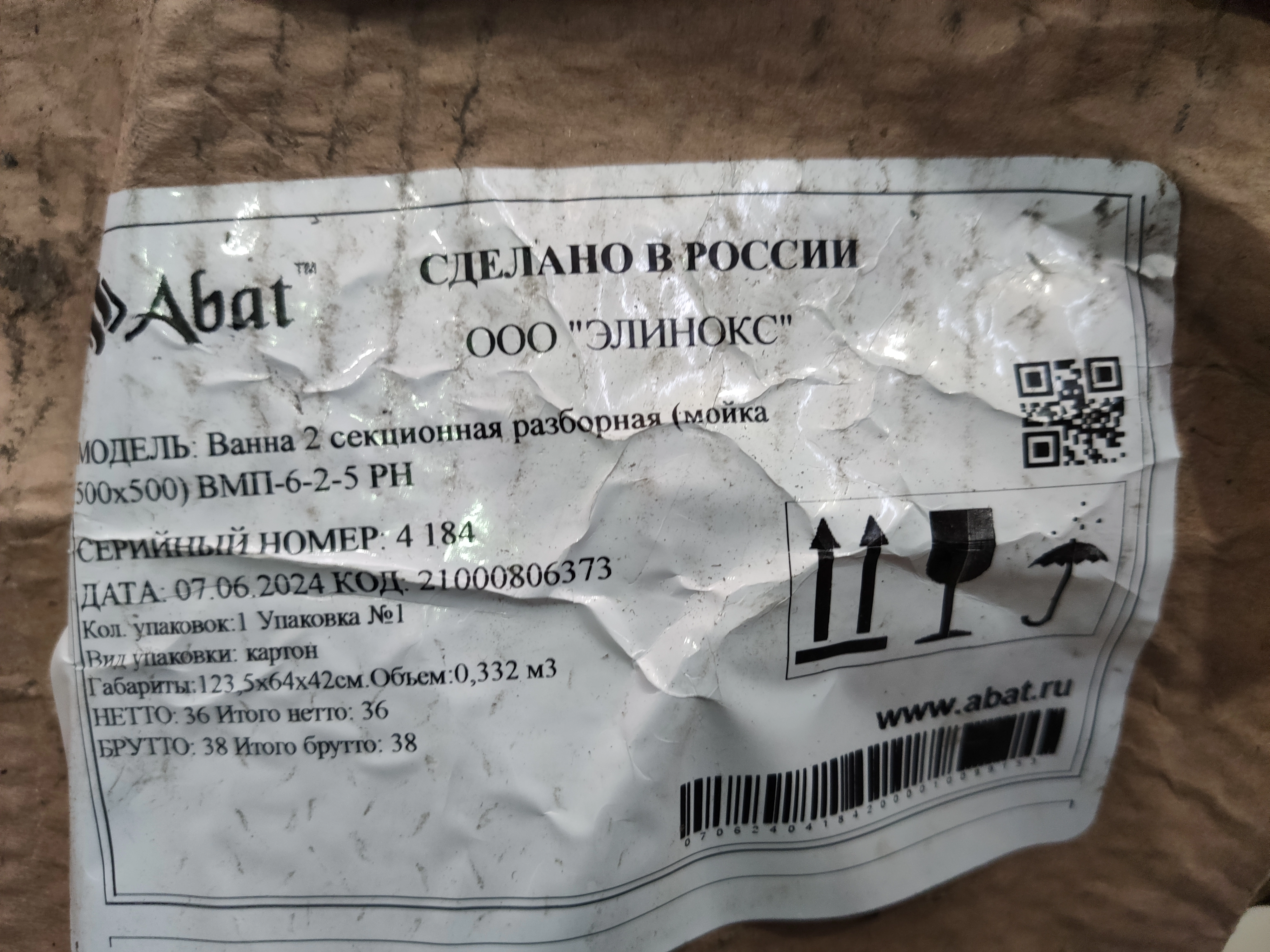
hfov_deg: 67.3
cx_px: 635
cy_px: 476
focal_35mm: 26
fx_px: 954
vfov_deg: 53.1
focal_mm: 4.75
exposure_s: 1/60
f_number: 1.75
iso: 1233
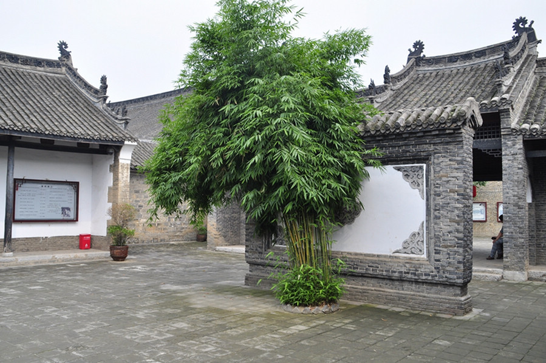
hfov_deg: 57.3
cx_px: 273
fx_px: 500
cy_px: 182
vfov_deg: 39.9
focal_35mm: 33
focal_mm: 22
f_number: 8
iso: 200
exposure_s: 1/250
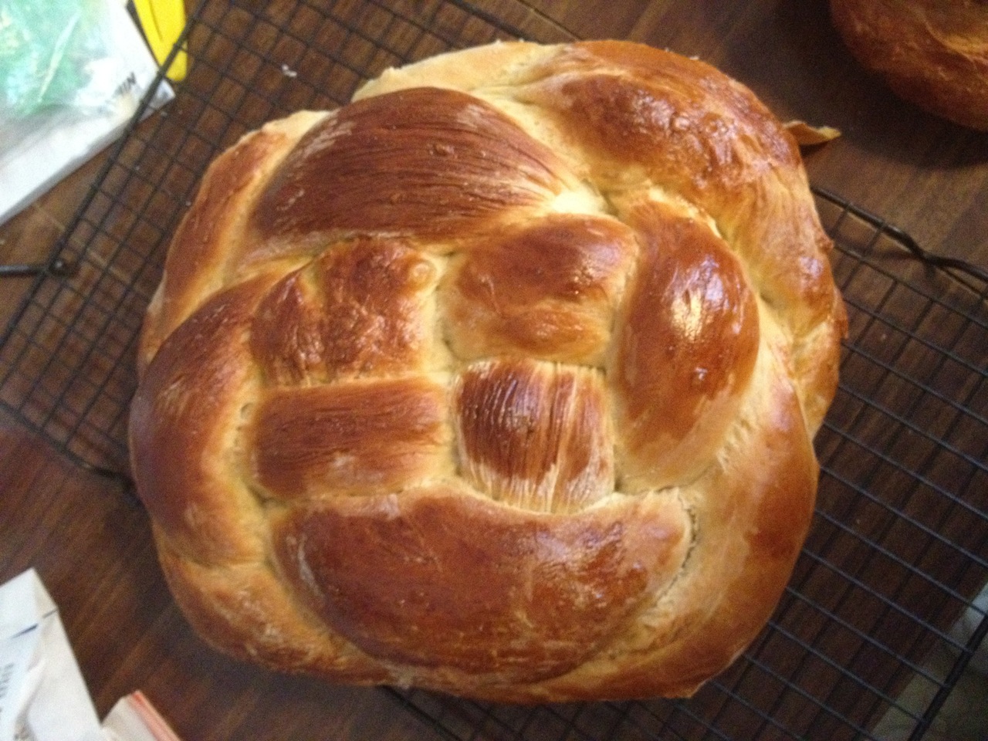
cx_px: 494
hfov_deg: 52.6
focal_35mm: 35
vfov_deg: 40.7
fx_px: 999
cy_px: 370
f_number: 2.4
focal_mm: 4.28
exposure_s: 1/15
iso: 500
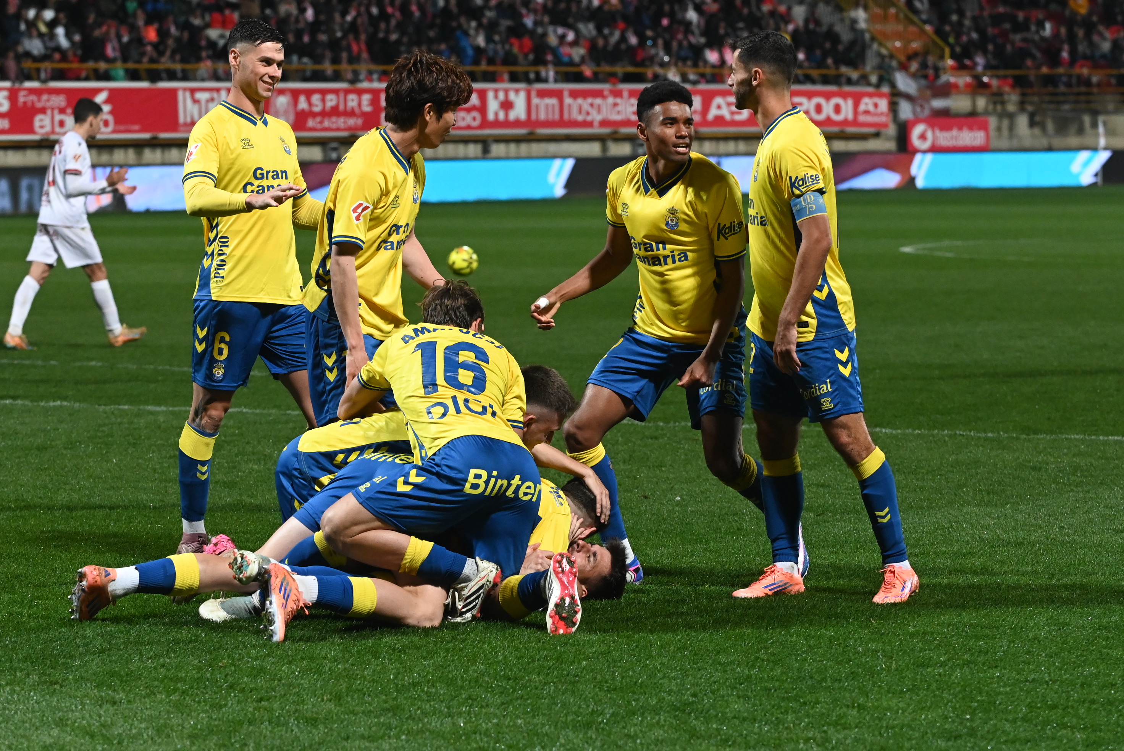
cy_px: 376
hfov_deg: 13.1
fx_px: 4906
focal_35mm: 157
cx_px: 562
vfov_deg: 8.8
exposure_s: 1/800
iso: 3200
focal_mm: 105
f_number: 4
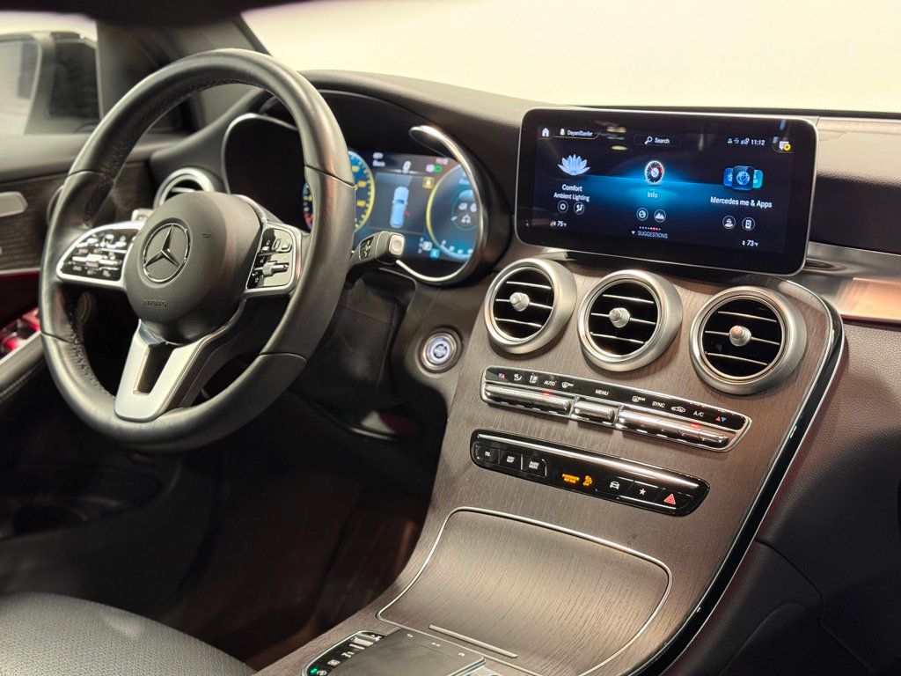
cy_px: 338
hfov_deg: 39.7
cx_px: 450
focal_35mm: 48
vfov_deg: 30.3
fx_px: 1249
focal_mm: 6.76
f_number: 1.78
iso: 250
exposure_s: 1/40
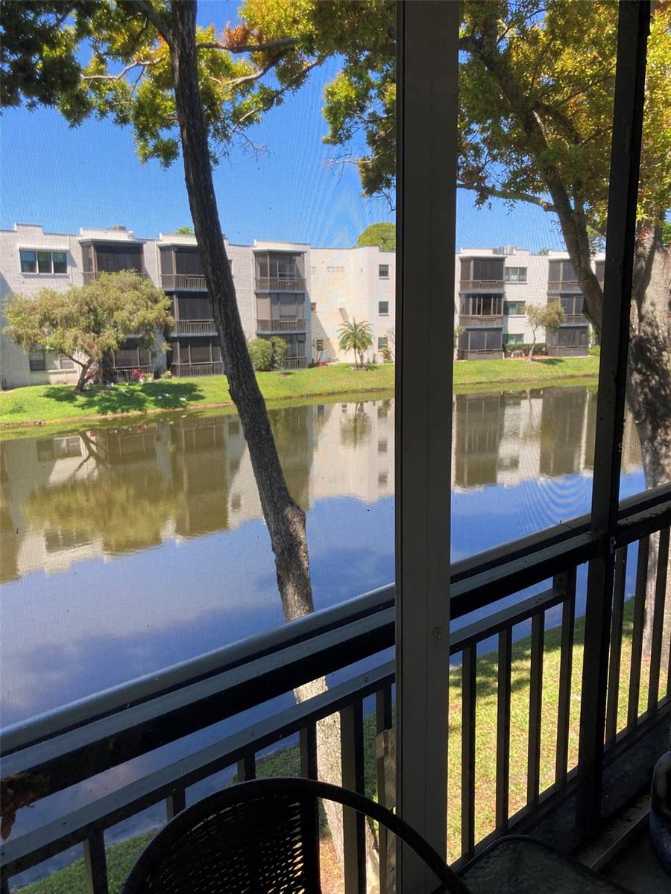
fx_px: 724
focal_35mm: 28
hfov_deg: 49.7
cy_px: 447
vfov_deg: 63.4
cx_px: 336
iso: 20
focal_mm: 3.99
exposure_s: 1/428
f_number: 1.8
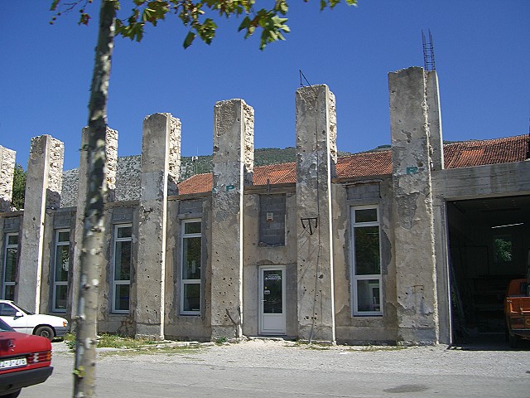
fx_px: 582
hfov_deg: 49.0
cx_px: 265
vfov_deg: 37.7
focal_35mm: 38
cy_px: 199
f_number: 5.6
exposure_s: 1/320
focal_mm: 7.9
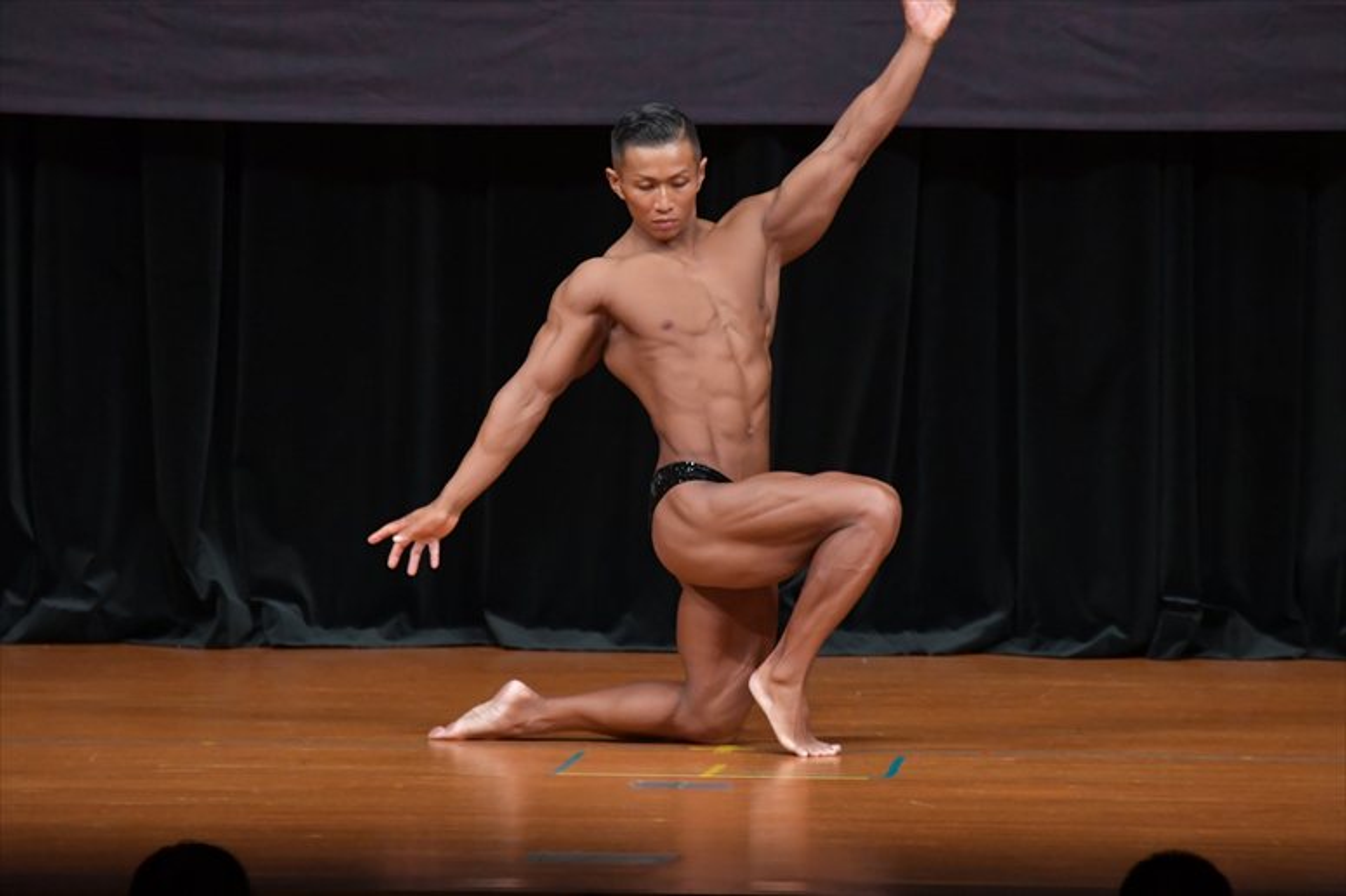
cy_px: 448
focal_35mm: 345
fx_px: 12893
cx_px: 673
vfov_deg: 4.0
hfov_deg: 6.0
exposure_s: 1/400
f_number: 5.6
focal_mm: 230
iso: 4000
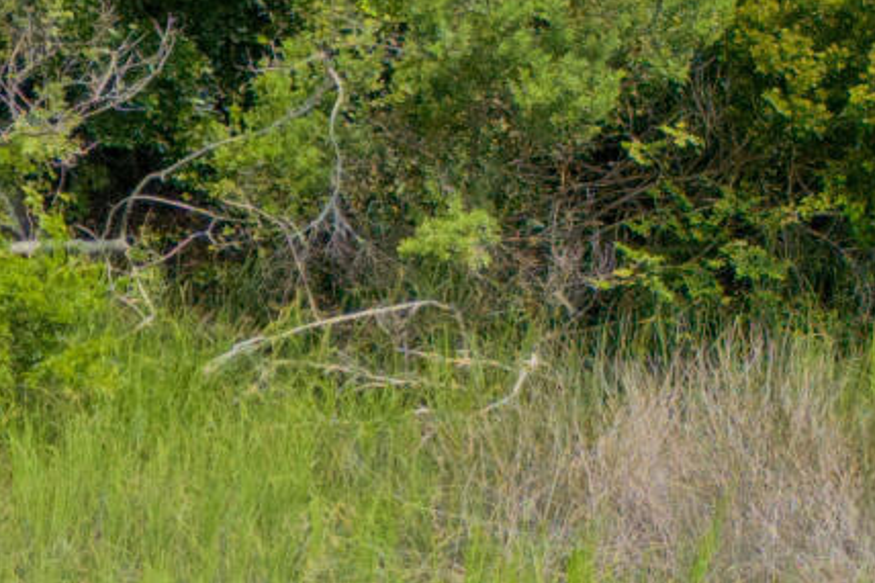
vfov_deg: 7.8
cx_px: -1370
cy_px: 121
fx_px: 4252
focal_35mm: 175
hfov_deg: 10.0
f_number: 1.7
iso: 200
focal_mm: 6.72
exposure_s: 1/1600
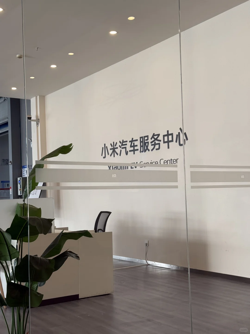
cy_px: 167
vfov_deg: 39.7
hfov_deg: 30.3
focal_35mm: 48
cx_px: 125
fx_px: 462
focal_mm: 6.76
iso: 50
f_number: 1.78
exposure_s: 1/132
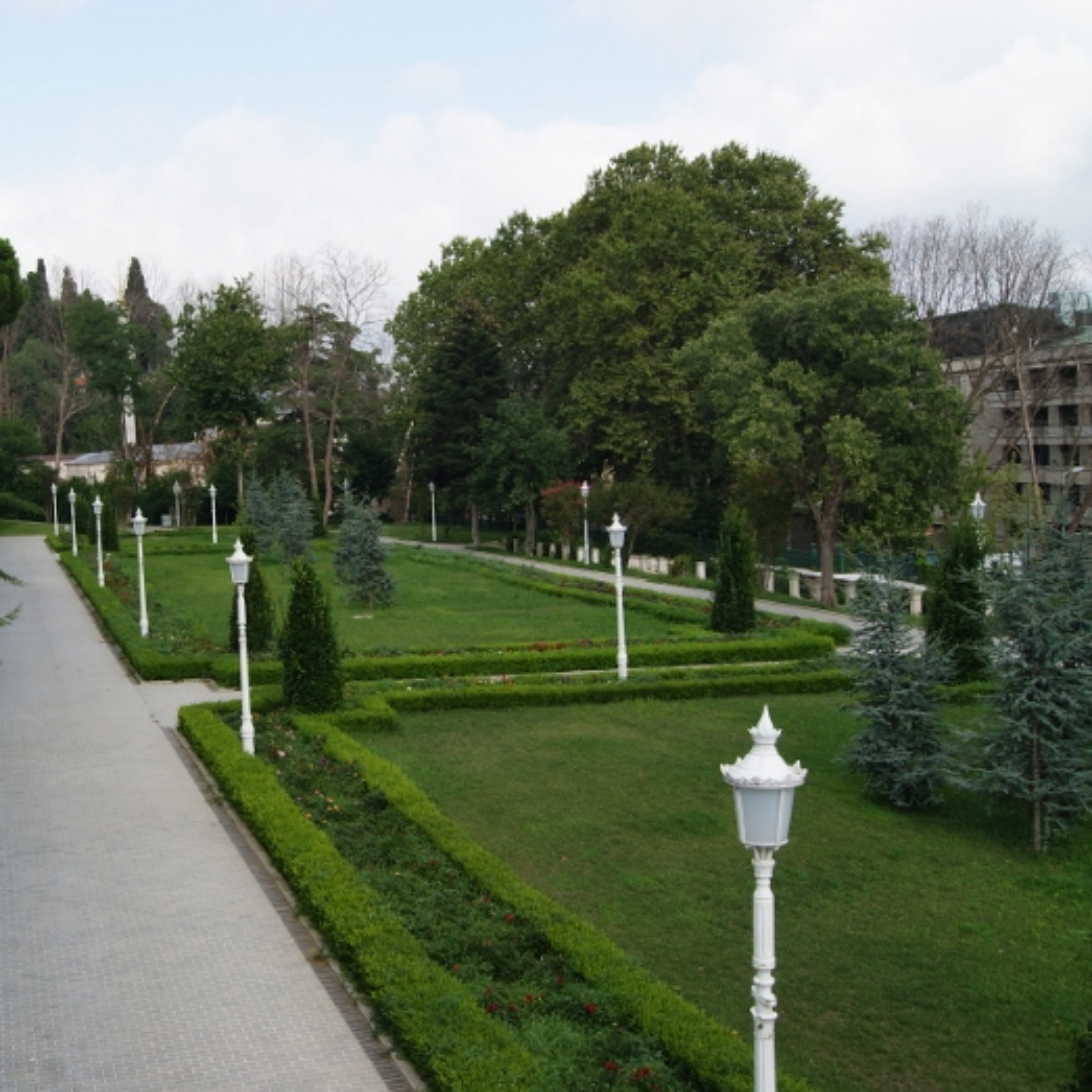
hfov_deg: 39.1
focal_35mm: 43
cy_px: 551
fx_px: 1535
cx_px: 472
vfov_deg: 39.2
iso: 100
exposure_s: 1/100
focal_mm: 22
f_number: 10
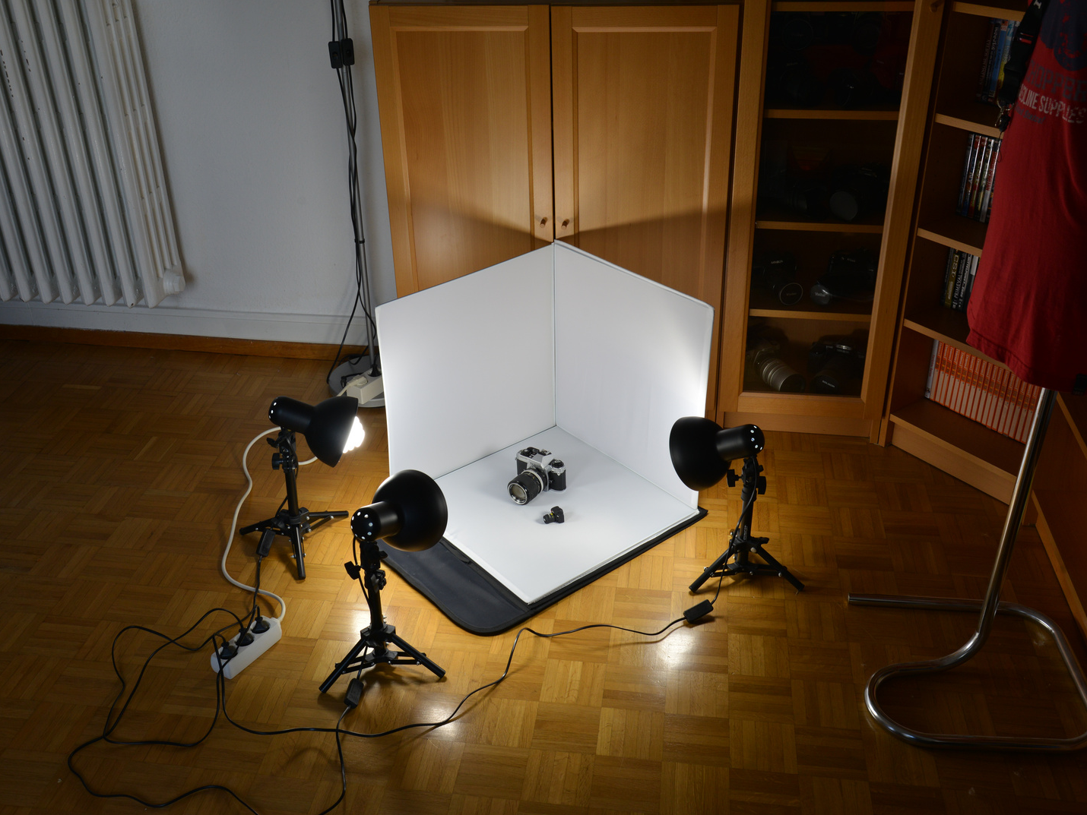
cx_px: 520
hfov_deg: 50.1
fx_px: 1162
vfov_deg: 38.7
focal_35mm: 37
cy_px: 409
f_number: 10
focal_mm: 34
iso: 400
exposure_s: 1/50
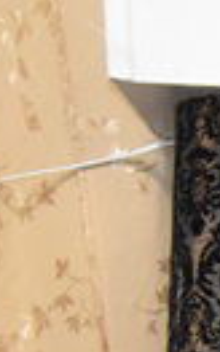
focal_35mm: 398
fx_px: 3814
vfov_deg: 5.1
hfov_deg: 3.0
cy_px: 850
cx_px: 1290
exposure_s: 1/125
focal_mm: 50
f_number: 5
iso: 3200
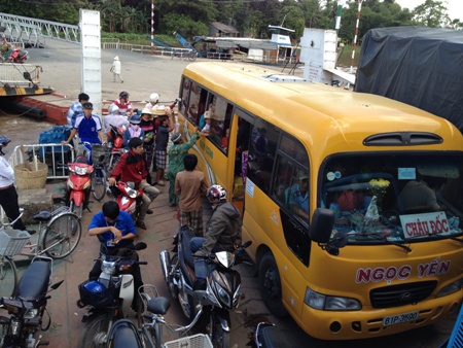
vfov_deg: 40.7
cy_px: 174
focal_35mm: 35
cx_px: 232
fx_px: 468
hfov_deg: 52.6
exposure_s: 1/339
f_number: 2.4
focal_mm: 4.28
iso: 50
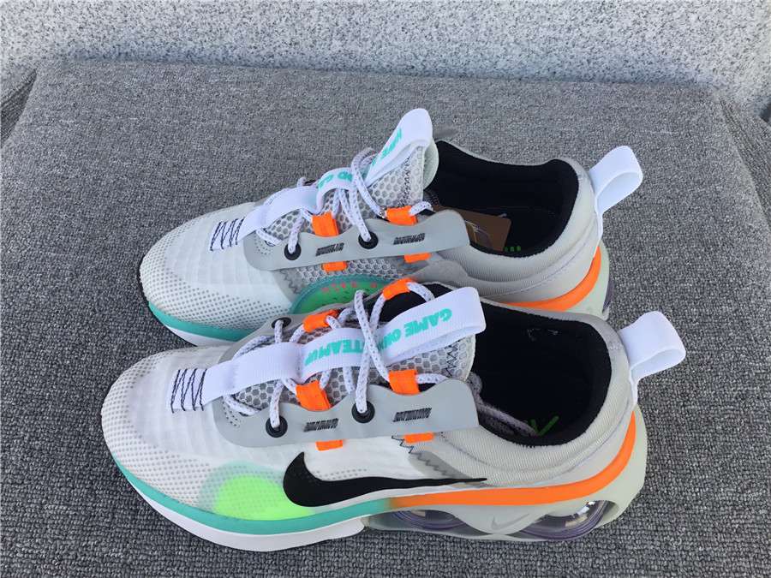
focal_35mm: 31
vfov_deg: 45.4
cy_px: 289
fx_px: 690
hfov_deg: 58.4
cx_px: 386
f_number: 2.4
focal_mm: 3.3
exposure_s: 1/149
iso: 25
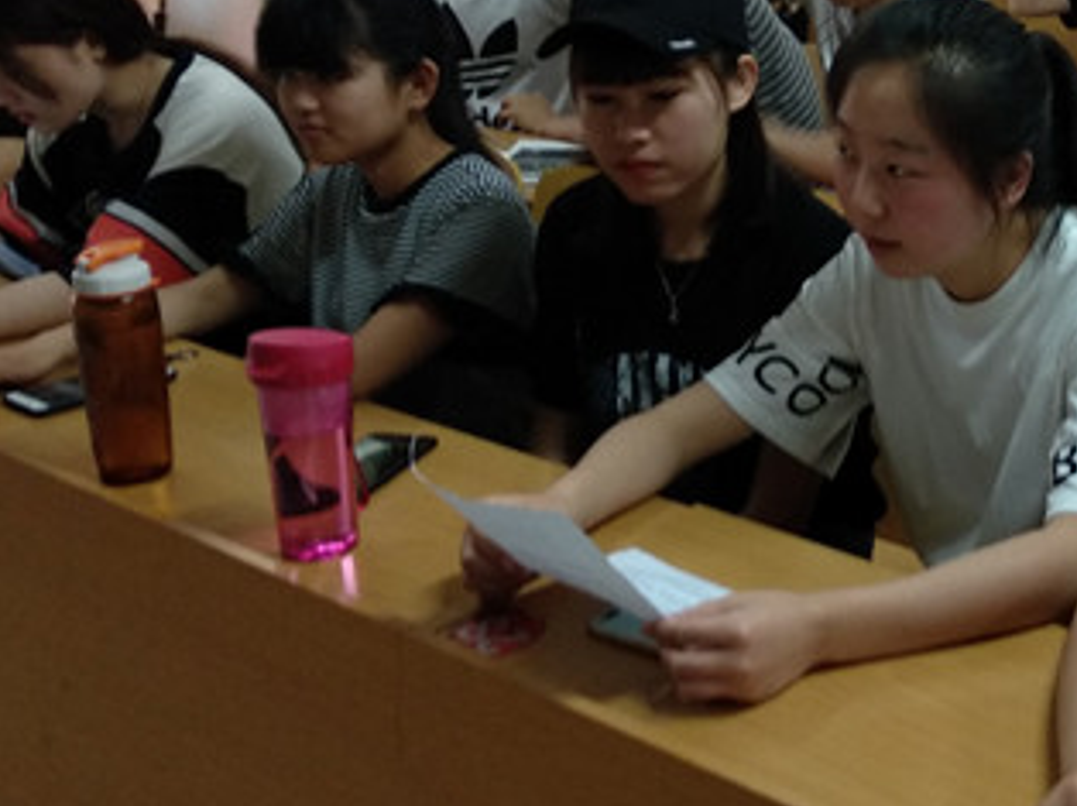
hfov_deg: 33.3
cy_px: 209
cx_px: 1067
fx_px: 1648
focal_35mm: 53
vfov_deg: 27.1
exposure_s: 1/25
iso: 500
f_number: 2.2
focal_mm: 3.81
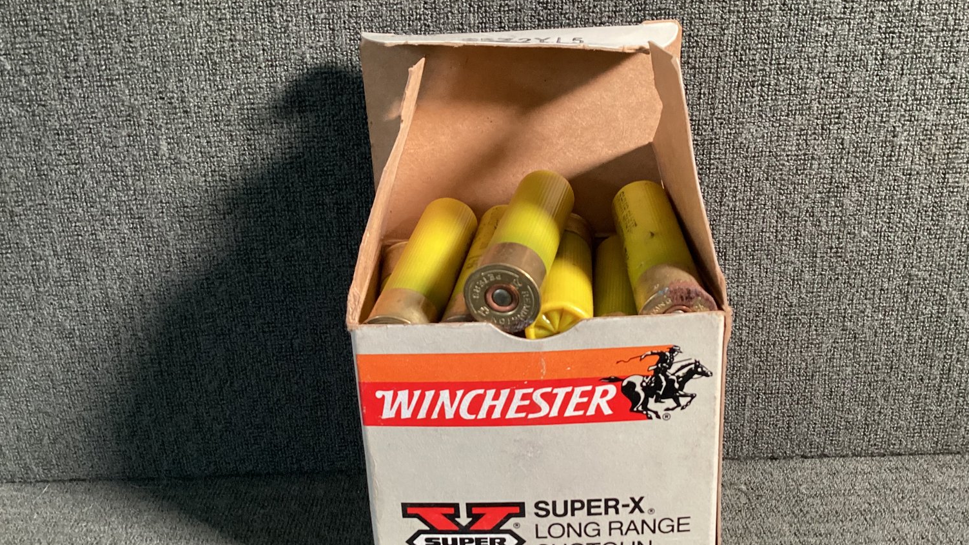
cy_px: 285
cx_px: 484
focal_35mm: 34
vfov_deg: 34.6
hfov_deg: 58.0
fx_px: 873
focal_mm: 3.3
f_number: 2.4
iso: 320
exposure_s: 1/60
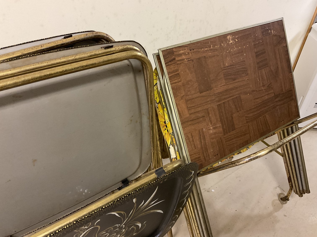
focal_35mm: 29
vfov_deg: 48.2
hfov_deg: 61.7
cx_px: 158
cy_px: 118
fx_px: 266
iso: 200
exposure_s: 1/40
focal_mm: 3
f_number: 1.8
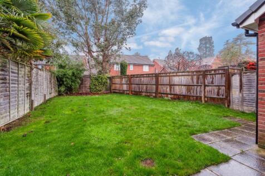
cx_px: 132
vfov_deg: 73.7
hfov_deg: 96.8
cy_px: 88
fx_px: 118
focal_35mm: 16
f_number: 5.6
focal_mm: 16
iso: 320
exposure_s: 1/10
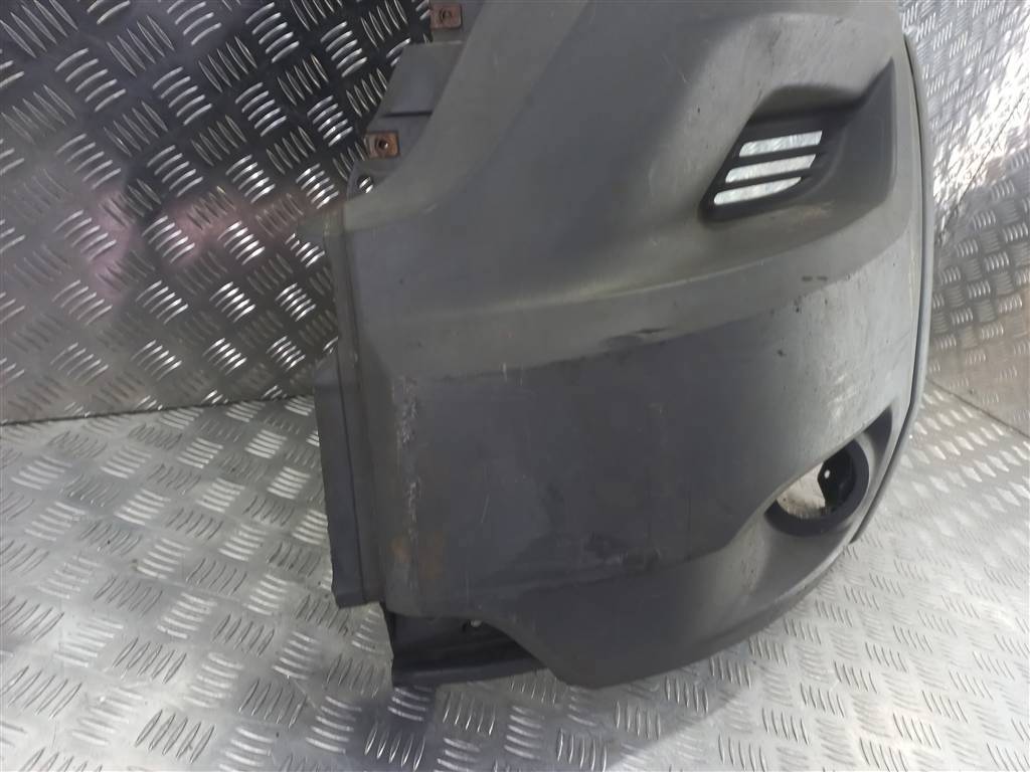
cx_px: 515
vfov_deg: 54.9
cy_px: 386
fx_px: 744
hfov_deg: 69.4
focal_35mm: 25
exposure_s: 1/50
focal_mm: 4.6
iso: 100
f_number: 1.8
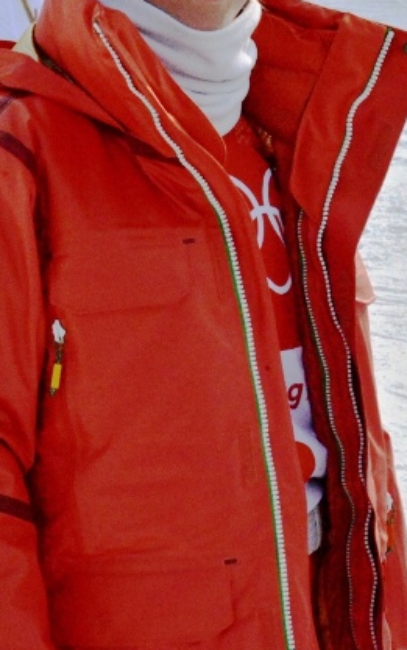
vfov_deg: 16.2
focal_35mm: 129
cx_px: 178
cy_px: 215
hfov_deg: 10.2
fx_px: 2283
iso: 6400
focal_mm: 55
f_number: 22
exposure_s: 1/3200
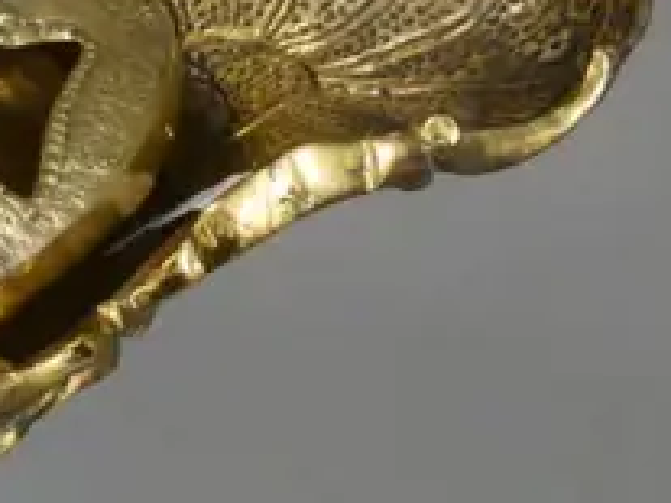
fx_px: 3255
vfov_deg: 8.8
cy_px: 195
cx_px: -694
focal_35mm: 168
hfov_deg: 10.7
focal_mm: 17
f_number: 5.6
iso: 3200
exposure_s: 1/80
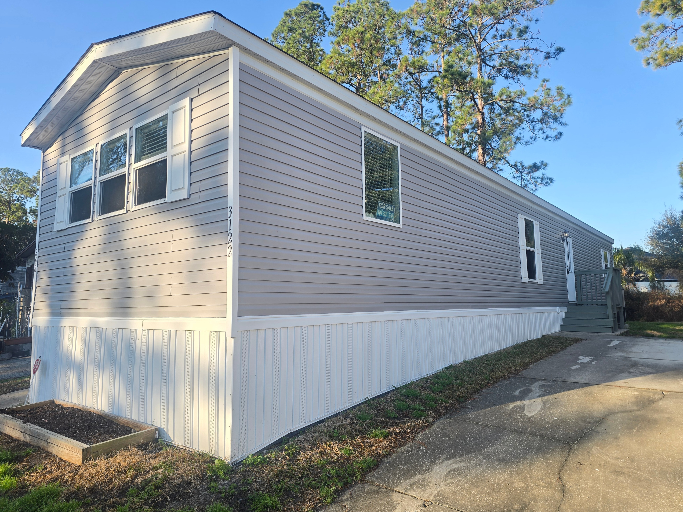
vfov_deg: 58.9
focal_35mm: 23
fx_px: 454
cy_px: 256
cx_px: 342
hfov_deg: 73.9
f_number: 1.7
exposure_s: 1/257
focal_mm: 6.3
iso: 12
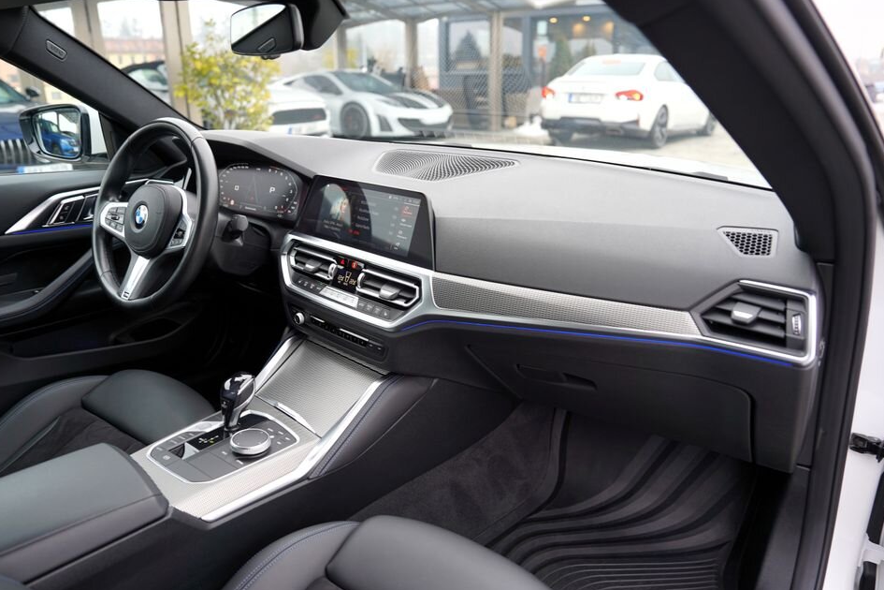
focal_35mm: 26
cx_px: 427
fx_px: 638
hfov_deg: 69.4
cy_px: 316
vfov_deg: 49.5
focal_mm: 24
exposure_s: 1/40
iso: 100
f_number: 3.2
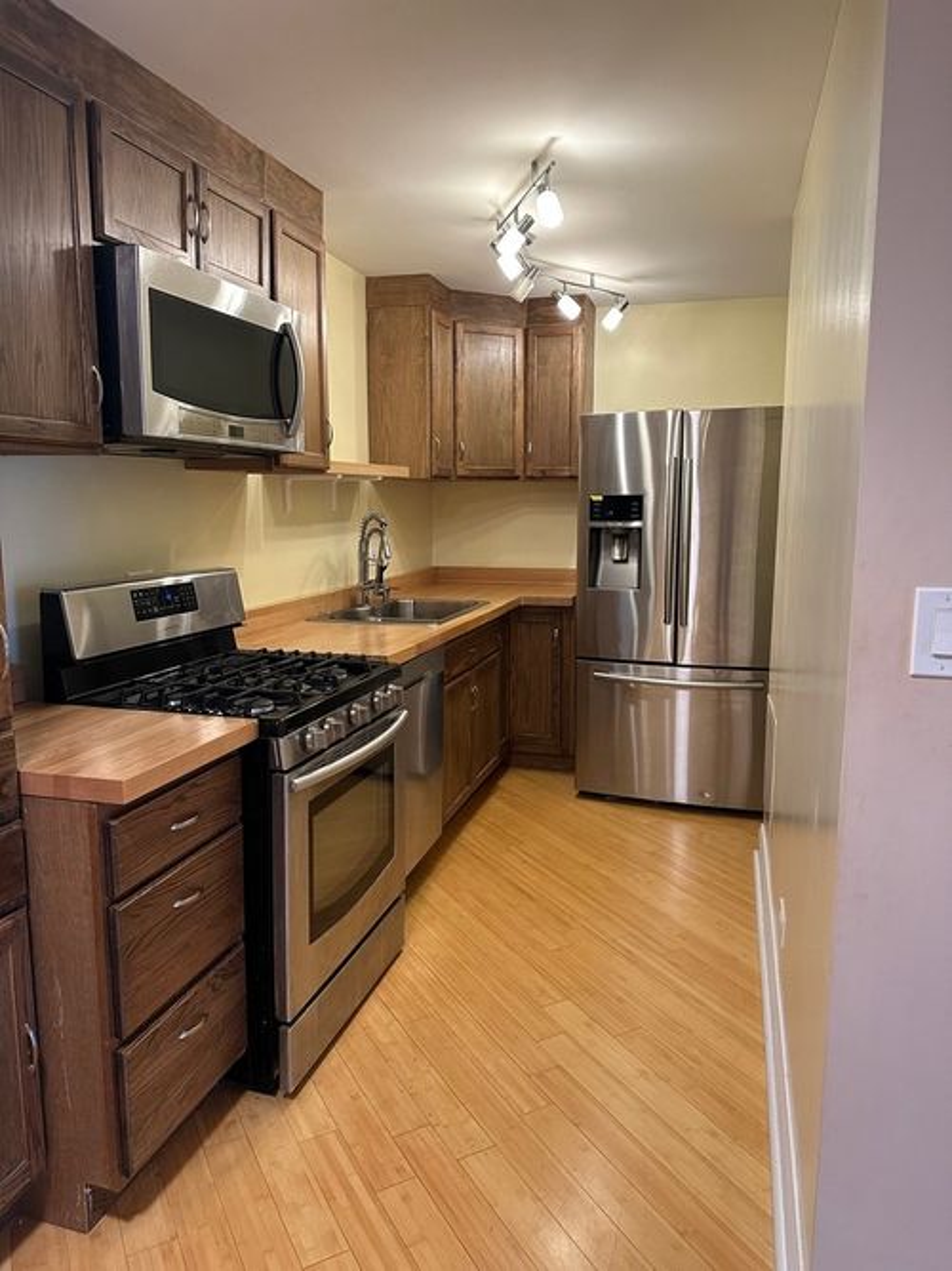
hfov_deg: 56.8
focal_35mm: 24
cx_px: 476
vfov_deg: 71.6
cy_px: 636
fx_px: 880
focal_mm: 6.86
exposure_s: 1/60
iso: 250
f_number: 1.78
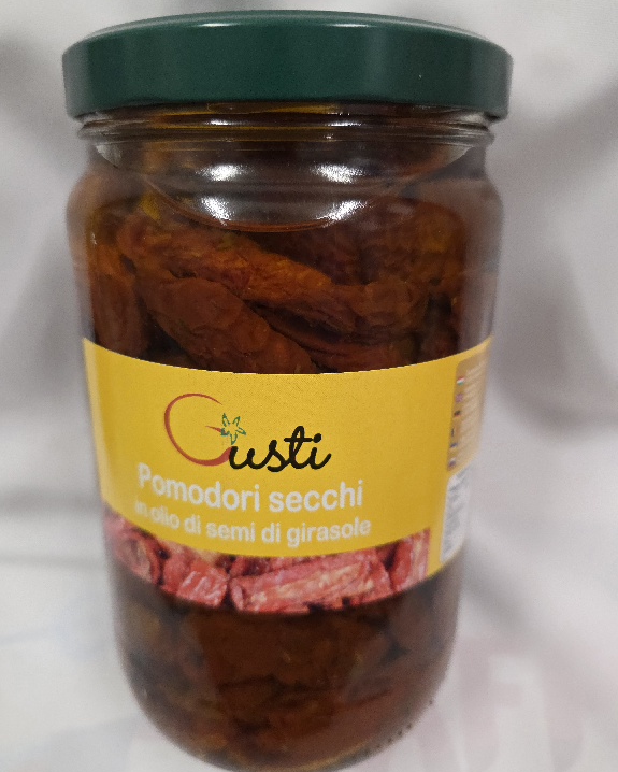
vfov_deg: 68.1
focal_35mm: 25
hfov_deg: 56.8
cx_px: 297
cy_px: 391
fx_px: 571
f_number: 1.7
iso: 640
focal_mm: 6.3
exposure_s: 1/101
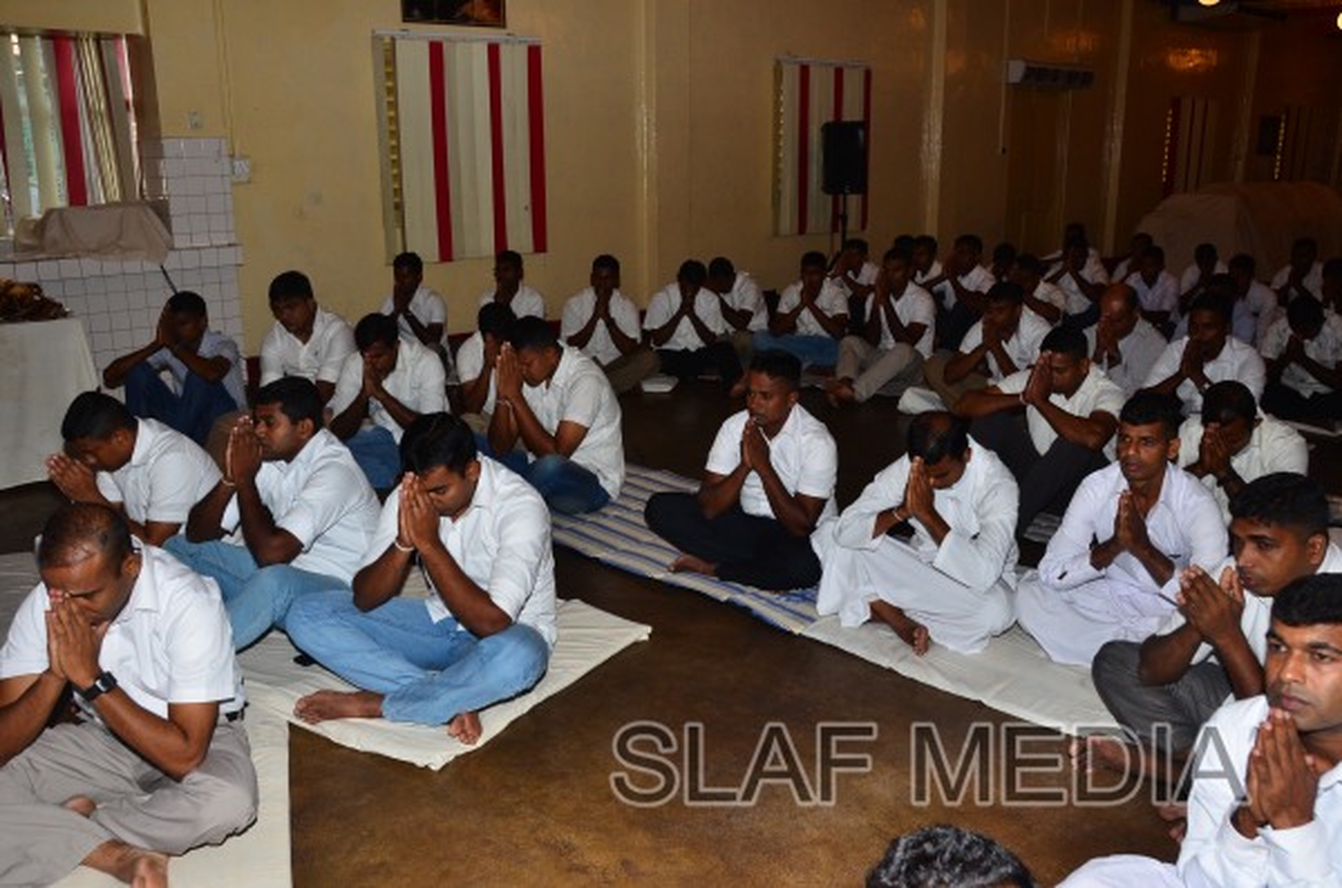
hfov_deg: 62.0
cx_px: 671
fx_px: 1116
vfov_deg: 43.4
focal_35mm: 30
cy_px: 444
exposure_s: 1/125
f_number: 5.6
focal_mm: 20
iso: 500
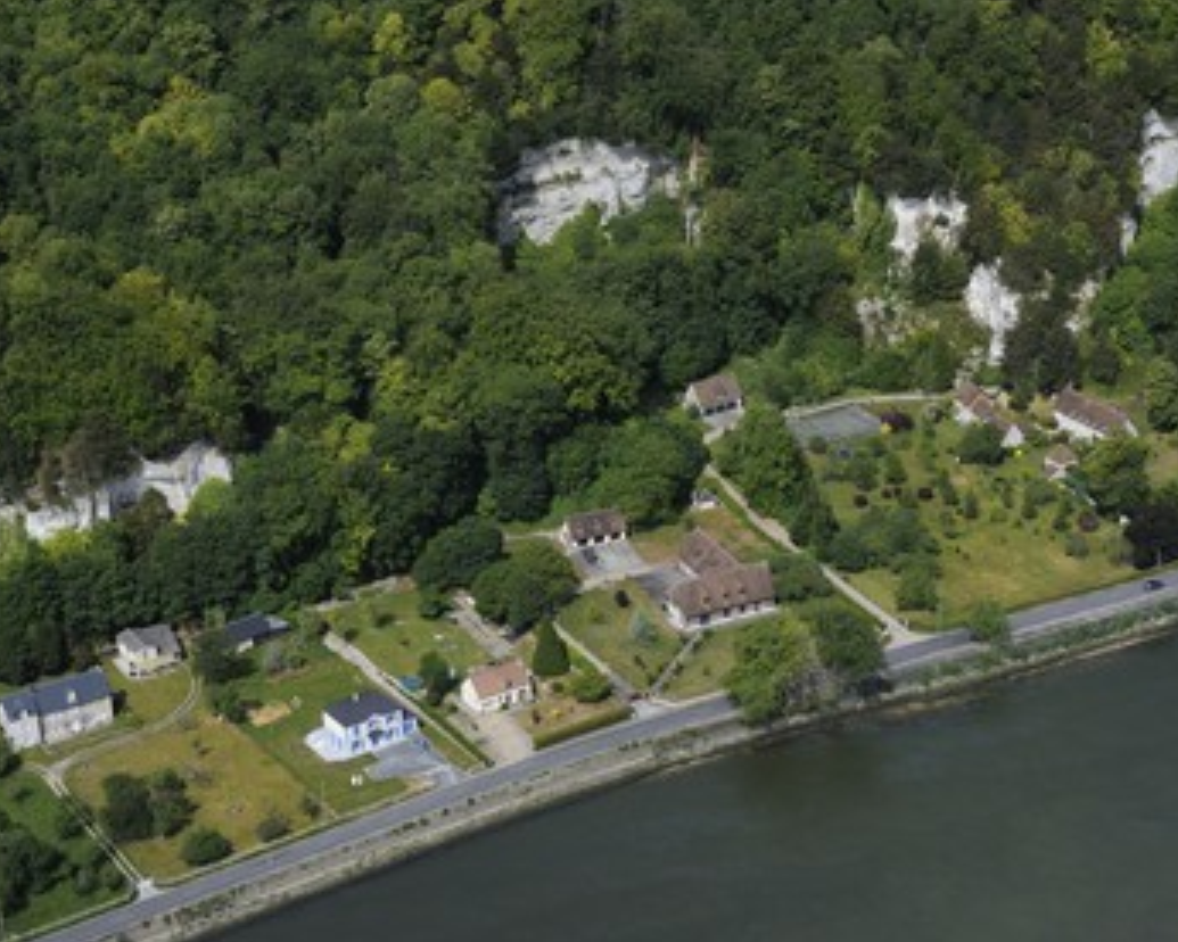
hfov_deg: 21.5
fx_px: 3103
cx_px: 615
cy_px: 471
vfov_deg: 17.3
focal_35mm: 89
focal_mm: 78
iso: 400
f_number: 11
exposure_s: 1/500
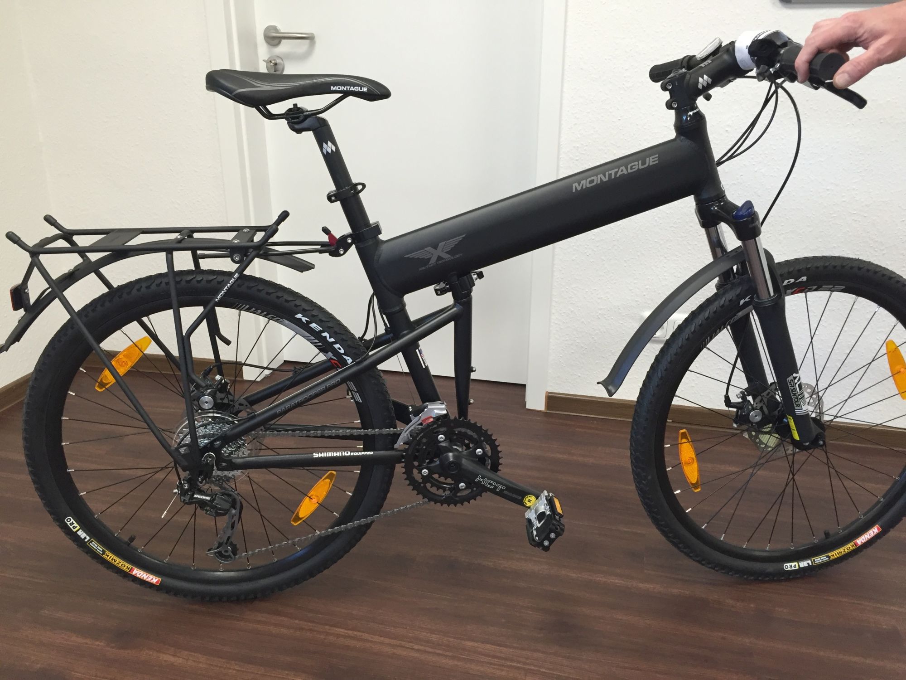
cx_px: 453
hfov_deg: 61.7
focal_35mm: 29
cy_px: 340
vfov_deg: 48.2
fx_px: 759
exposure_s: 1/33
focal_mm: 4.15
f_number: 2.2
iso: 64
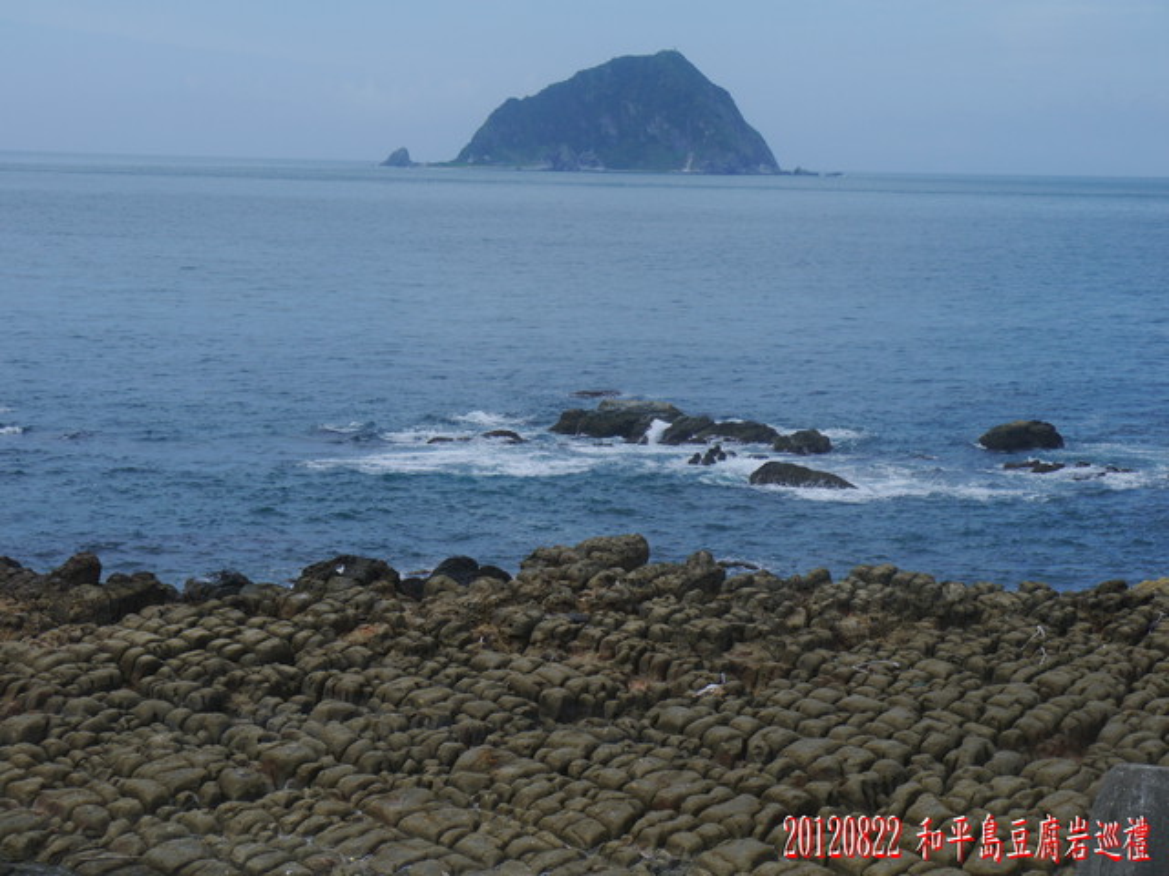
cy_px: 438
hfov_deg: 25.0
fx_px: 2634
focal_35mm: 78
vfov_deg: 18.9
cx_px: 584
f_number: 10
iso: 160
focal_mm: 39
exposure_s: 1/400
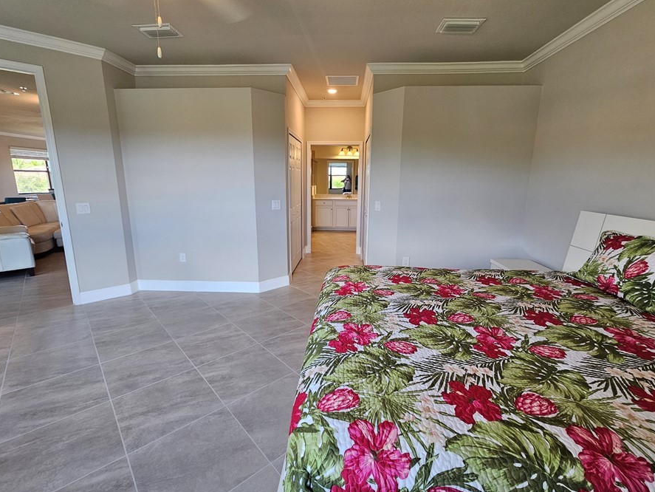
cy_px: 242
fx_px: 284
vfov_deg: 81.8
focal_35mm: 15
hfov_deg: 98.1
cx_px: 326
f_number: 2.2
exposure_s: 1/60
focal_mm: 2.2
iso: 125
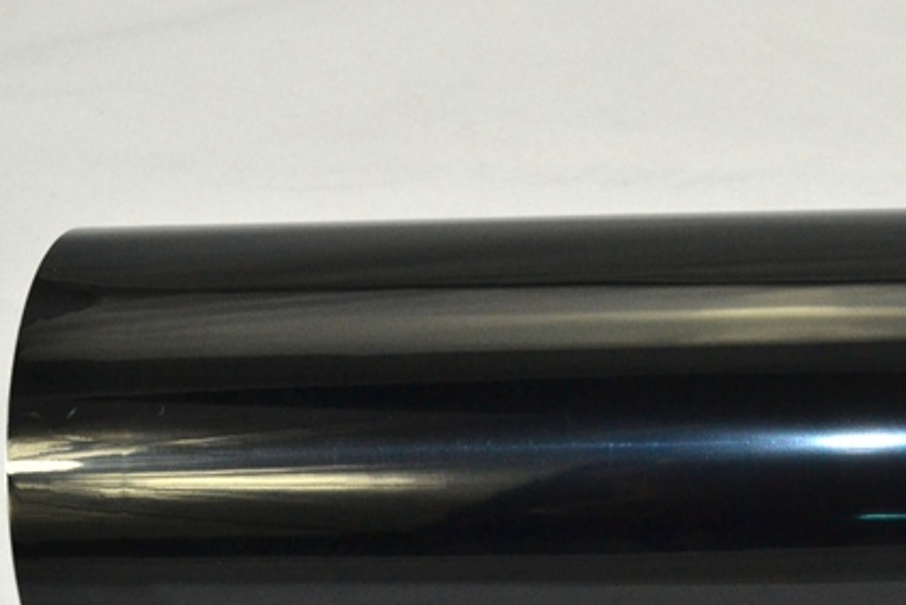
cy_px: 478
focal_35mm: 99
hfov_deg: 20.1
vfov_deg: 13.7
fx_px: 2496
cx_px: 867
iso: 800
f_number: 9
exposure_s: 1/125
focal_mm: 29
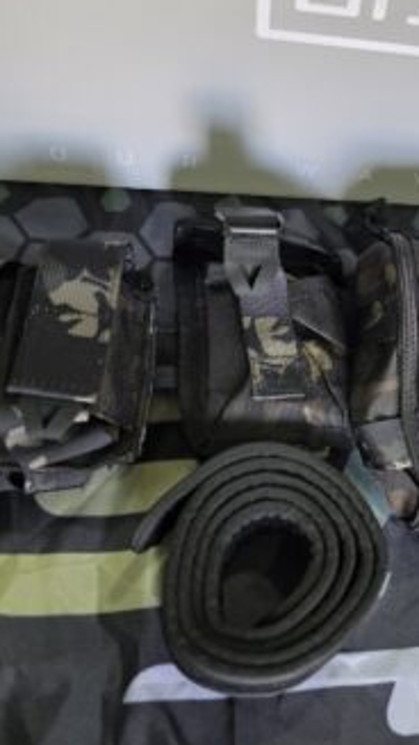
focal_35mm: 46
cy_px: 339
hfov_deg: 23.8
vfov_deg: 44.5
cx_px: 496
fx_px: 908
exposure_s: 1/120
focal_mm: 6.3
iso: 200
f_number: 1.7
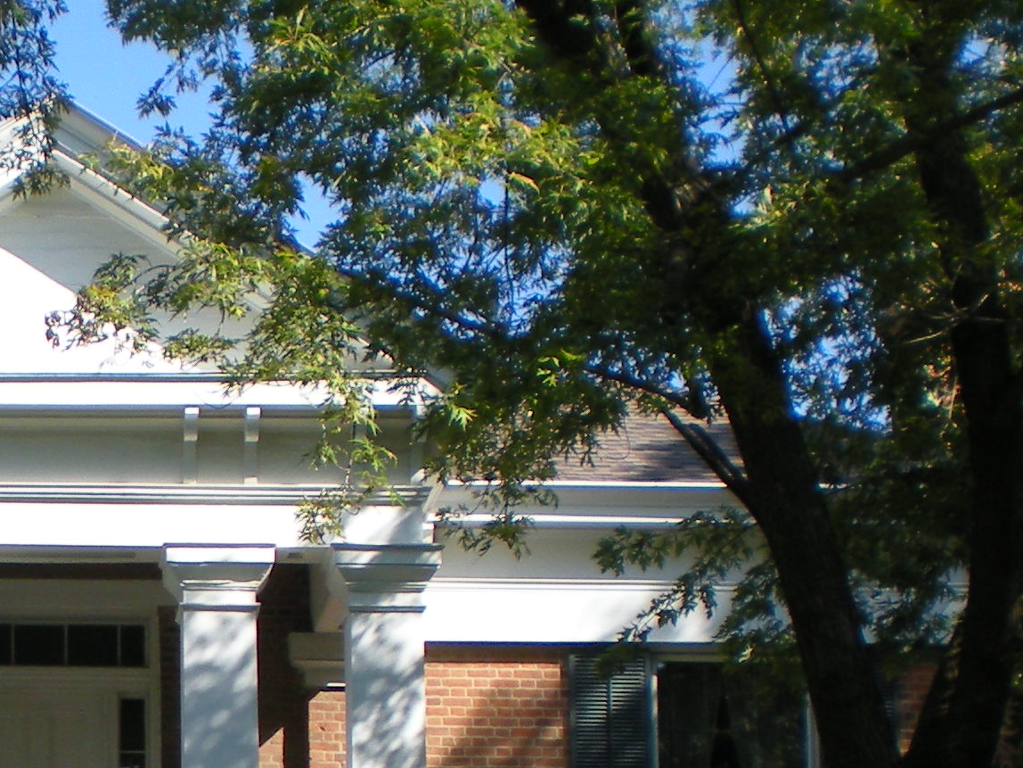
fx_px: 3192
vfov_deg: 13.5
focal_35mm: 108
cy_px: 766
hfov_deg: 17.8
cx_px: 22
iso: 64
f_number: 4.6
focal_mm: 6.3
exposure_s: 1/314
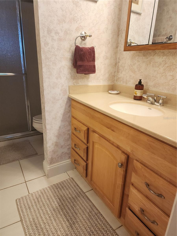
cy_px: 118
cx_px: 88
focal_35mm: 23
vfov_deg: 73.9
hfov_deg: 58.9
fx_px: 157
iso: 250
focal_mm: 6.4
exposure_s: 1/120
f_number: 1.8
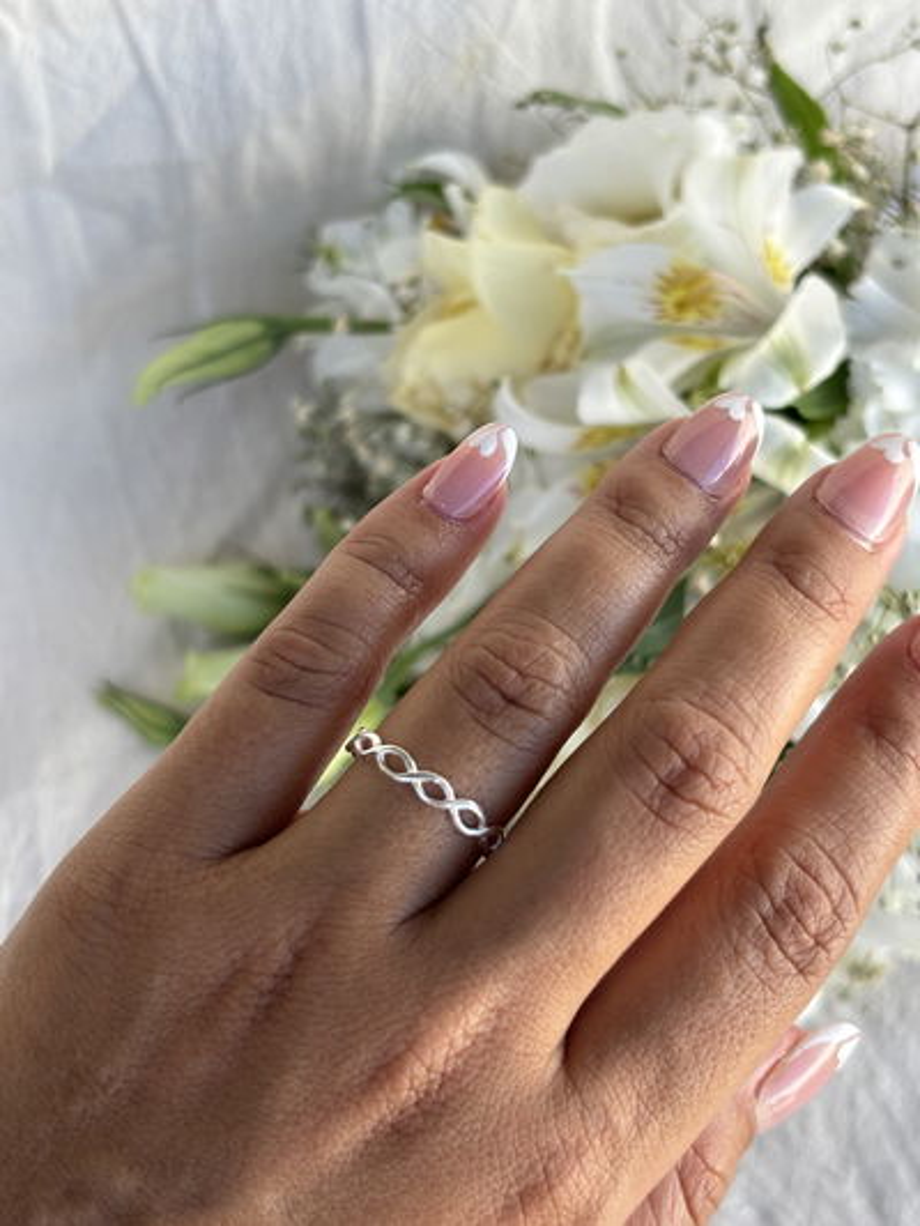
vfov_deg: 36.8
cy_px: 613
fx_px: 1842
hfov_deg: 28.0
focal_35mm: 52
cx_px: 460
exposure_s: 1/282
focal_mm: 5.96
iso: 32
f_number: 1.6
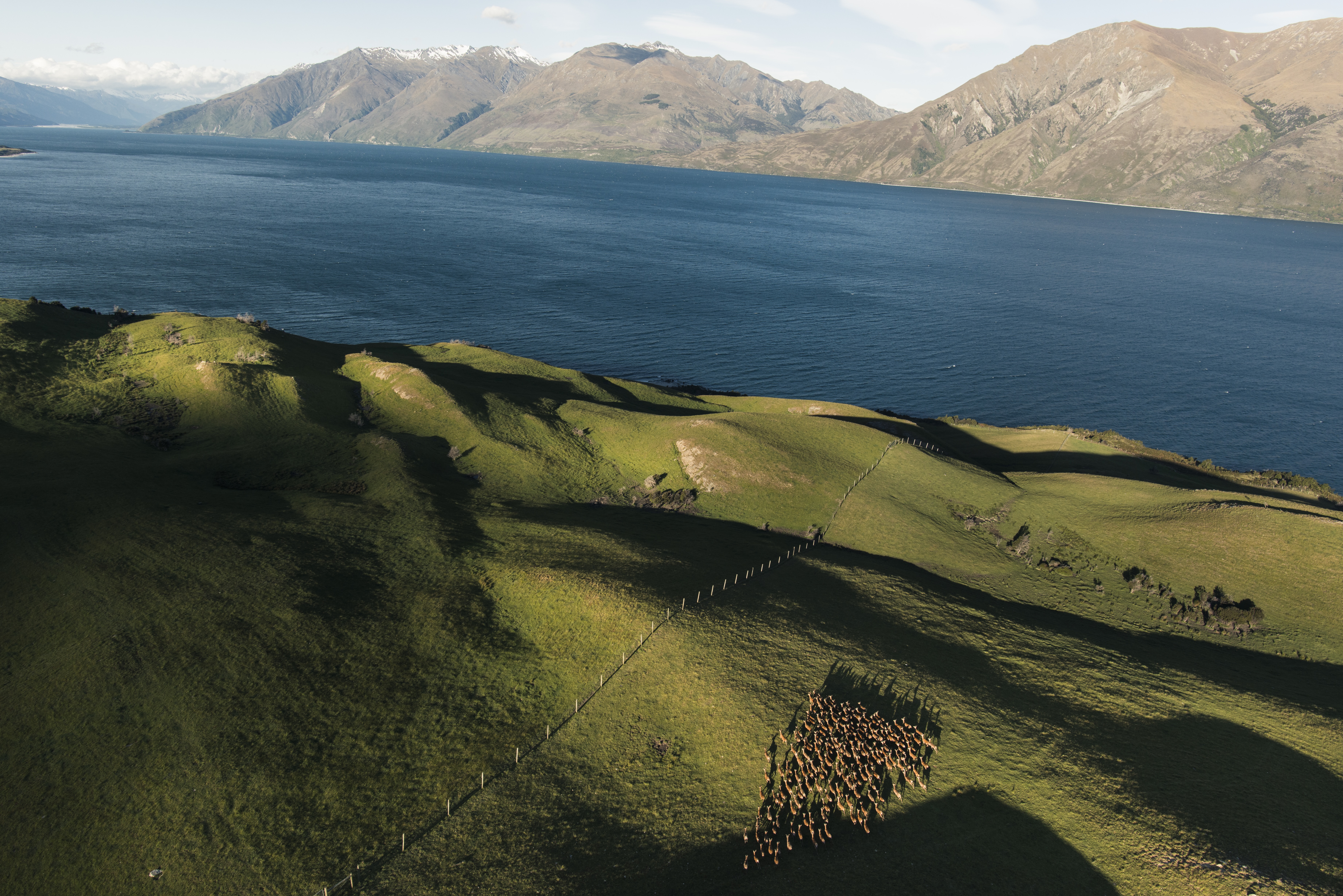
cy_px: 448
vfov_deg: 62.0
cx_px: 672
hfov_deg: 84.0
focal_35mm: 20
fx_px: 746
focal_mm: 20
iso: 640
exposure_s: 1/800
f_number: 8
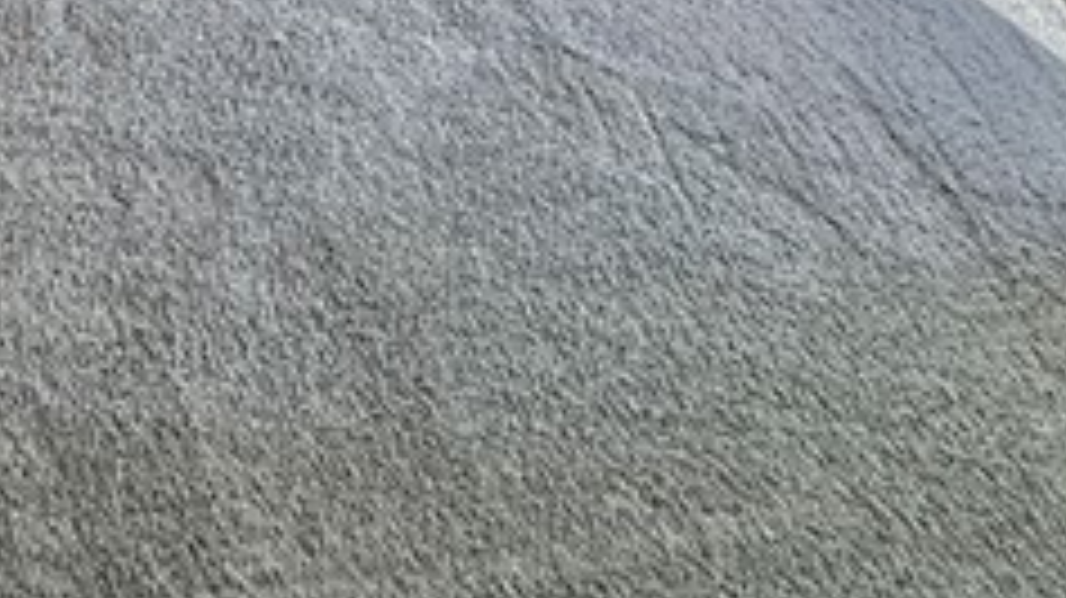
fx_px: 1865
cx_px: -702
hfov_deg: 22.8
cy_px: -1057
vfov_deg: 12.0
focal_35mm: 66
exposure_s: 1/220
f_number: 2.2
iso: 50
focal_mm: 2.22
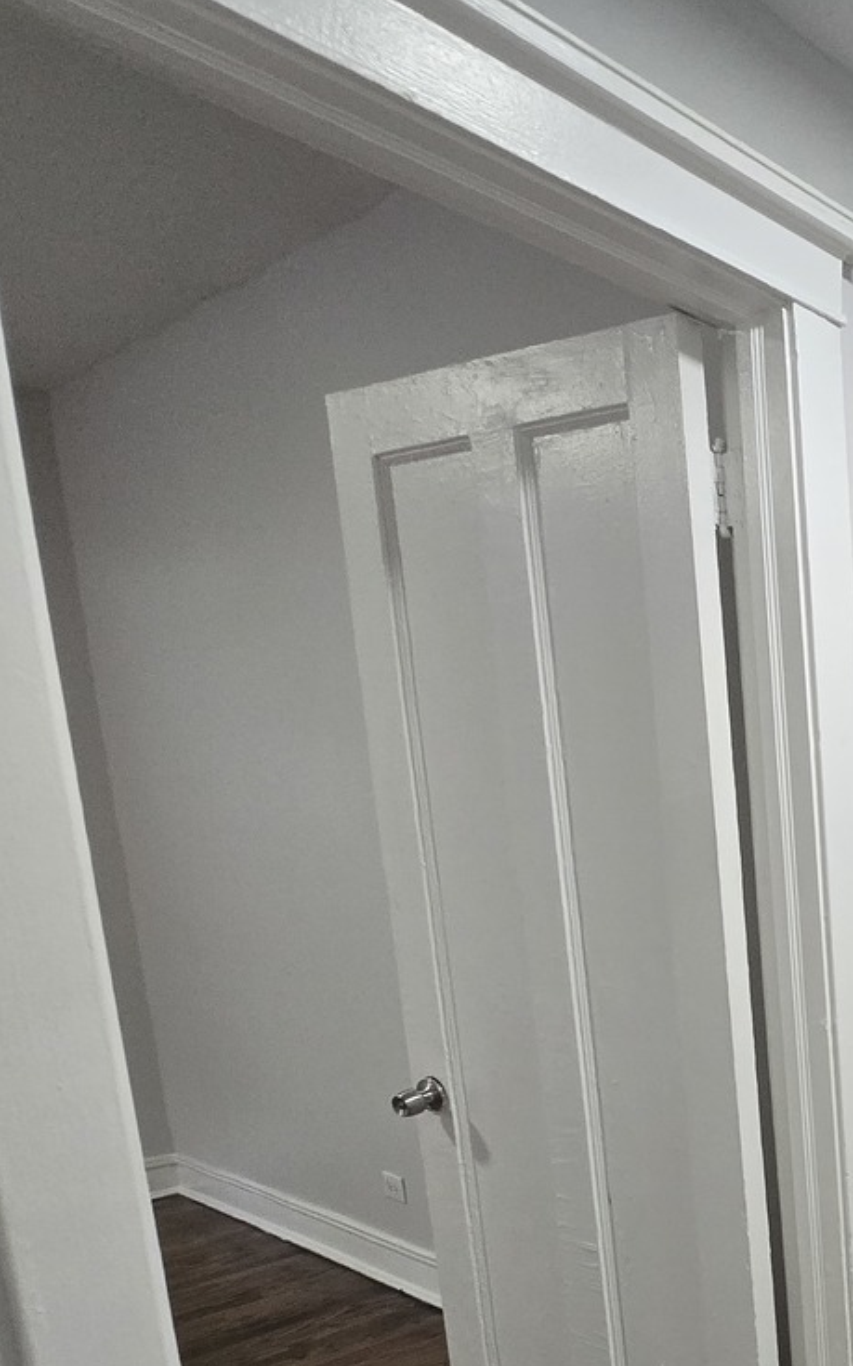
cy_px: 981
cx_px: 1201
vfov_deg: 65.3
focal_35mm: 27
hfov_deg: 31.0
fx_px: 1005
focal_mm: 1.7
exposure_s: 1/60
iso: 200
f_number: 2.2
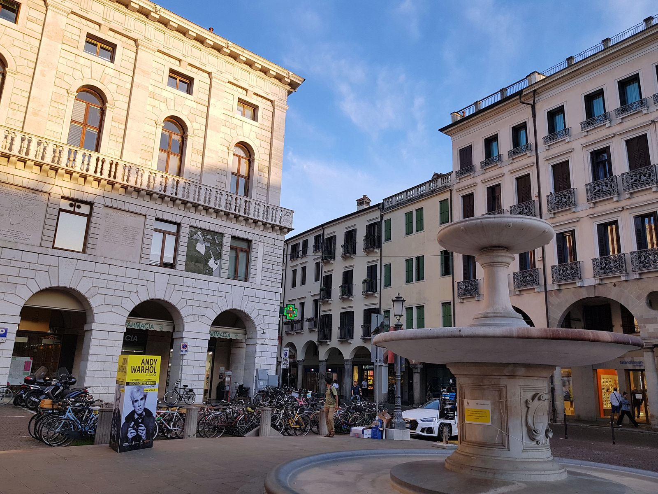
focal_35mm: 26
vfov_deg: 53.1
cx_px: 329
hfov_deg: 67.3
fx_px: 494
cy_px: 247
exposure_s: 1/456
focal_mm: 4.2
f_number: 1.7
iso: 50
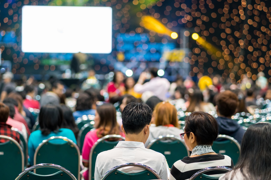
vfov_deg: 10.8
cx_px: 136
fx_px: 960
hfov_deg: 16.1
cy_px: 90
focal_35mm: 128
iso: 1000
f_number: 2
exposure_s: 1/125
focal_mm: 85
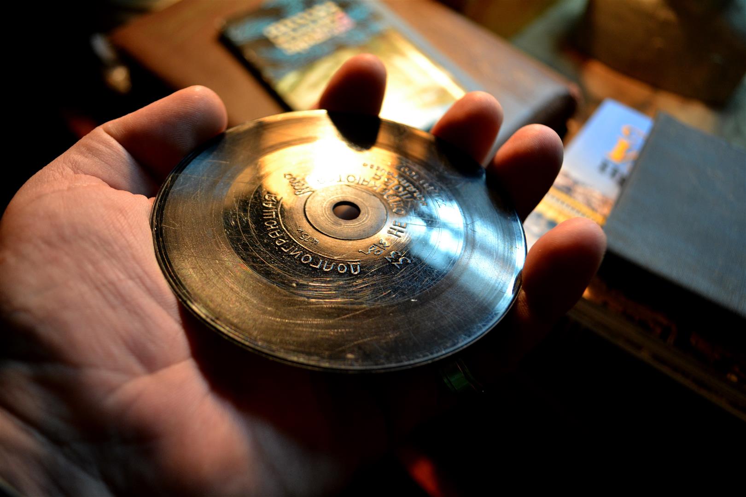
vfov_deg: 43.6
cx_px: 373
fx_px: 622
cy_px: 248
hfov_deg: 61.9
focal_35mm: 30
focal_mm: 20
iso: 800
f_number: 3.8
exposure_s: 1/60
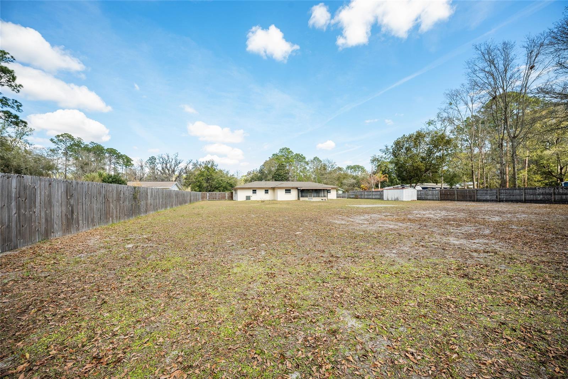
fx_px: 221
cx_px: 284
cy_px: 190
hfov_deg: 104.3
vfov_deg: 81.2
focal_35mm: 14
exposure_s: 1/400
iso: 500
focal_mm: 14
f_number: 7.1
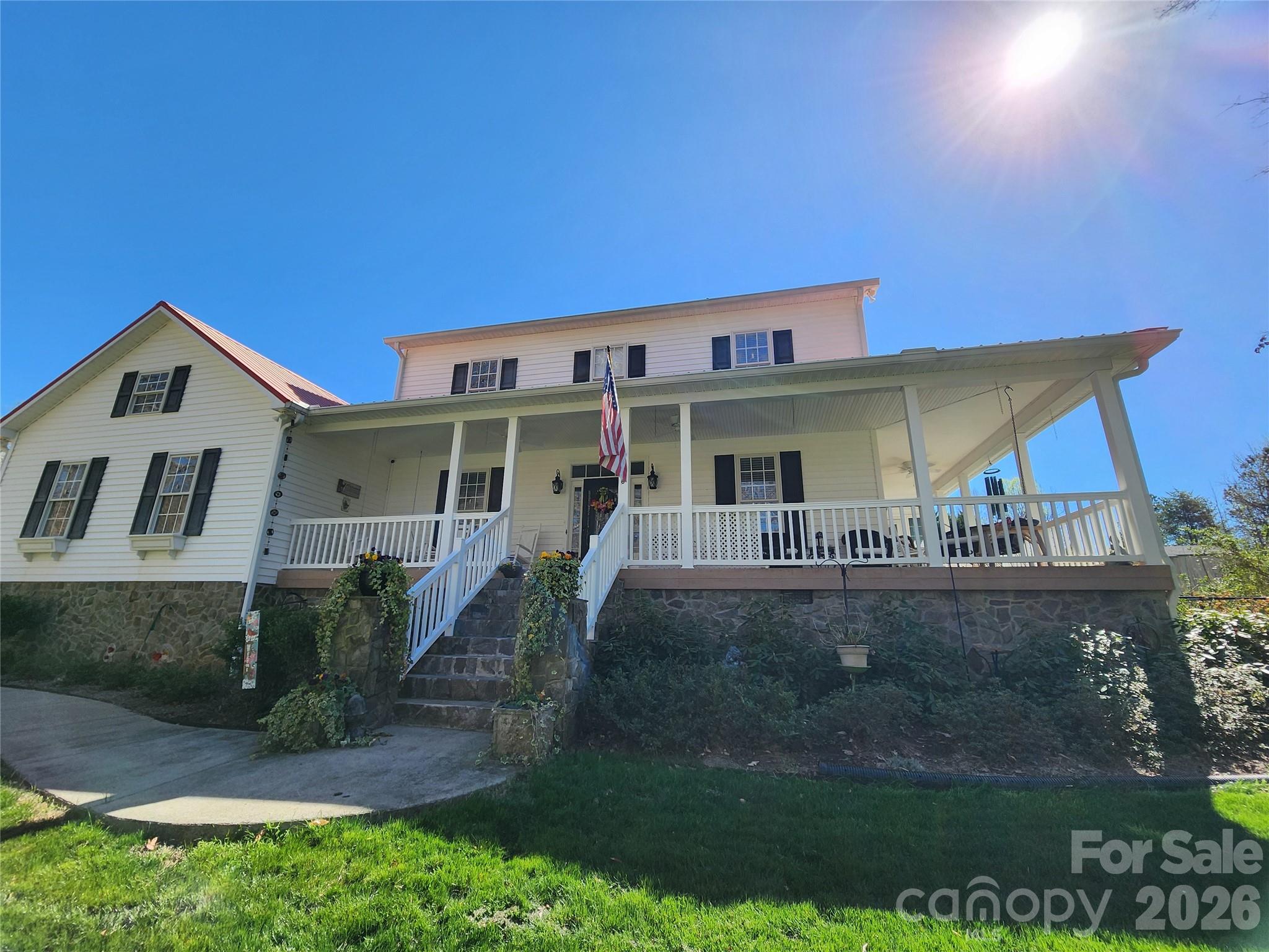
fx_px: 477
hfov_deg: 106.2
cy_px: 476
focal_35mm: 13
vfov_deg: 89.9
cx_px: 634
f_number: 2.2
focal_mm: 2.2
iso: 50
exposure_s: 1/1505
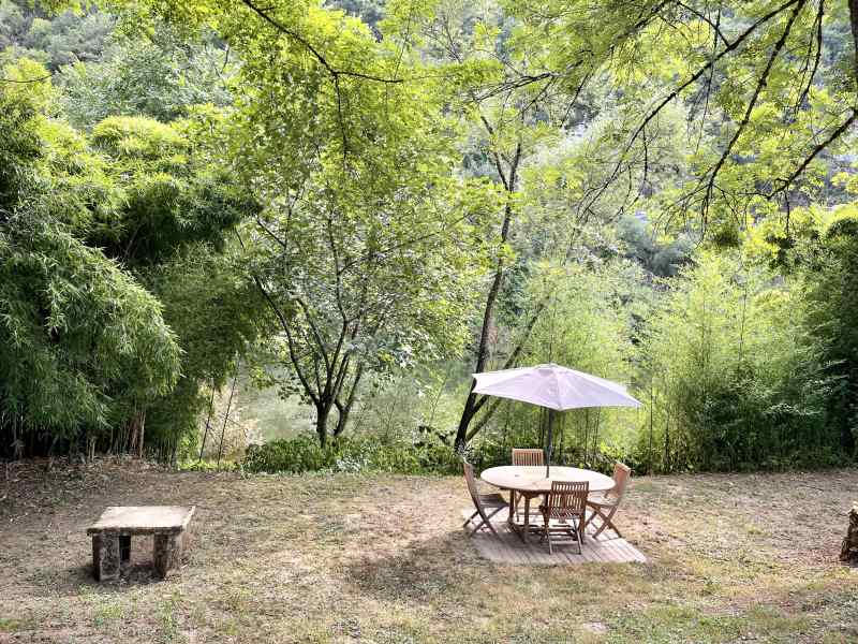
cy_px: 322
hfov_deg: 67.3
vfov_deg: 53.1
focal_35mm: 26
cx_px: 429
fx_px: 644
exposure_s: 1/167
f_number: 1.6
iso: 40
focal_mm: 5.1
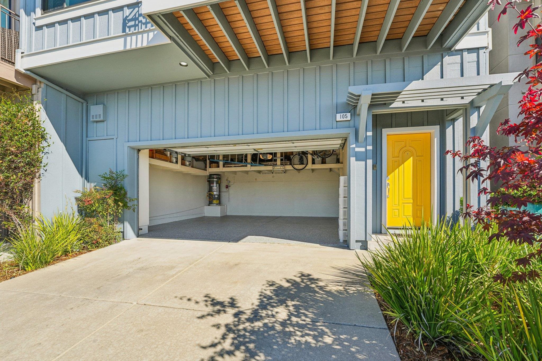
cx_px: 271
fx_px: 229
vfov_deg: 76.6
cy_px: 180
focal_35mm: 15
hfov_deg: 99.7
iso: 640
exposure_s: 1/400
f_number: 8
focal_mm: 15.2
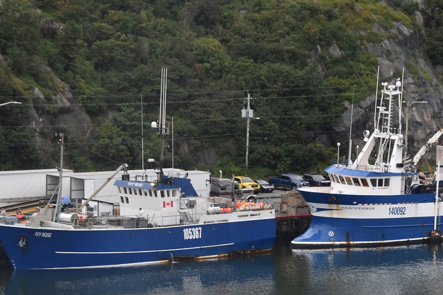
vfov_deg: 8.1
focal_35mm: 169
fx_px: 2075
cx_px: 245
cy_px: 186
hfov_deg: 12.2
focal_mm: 85
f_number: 7.1
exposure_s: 1/200
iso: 400
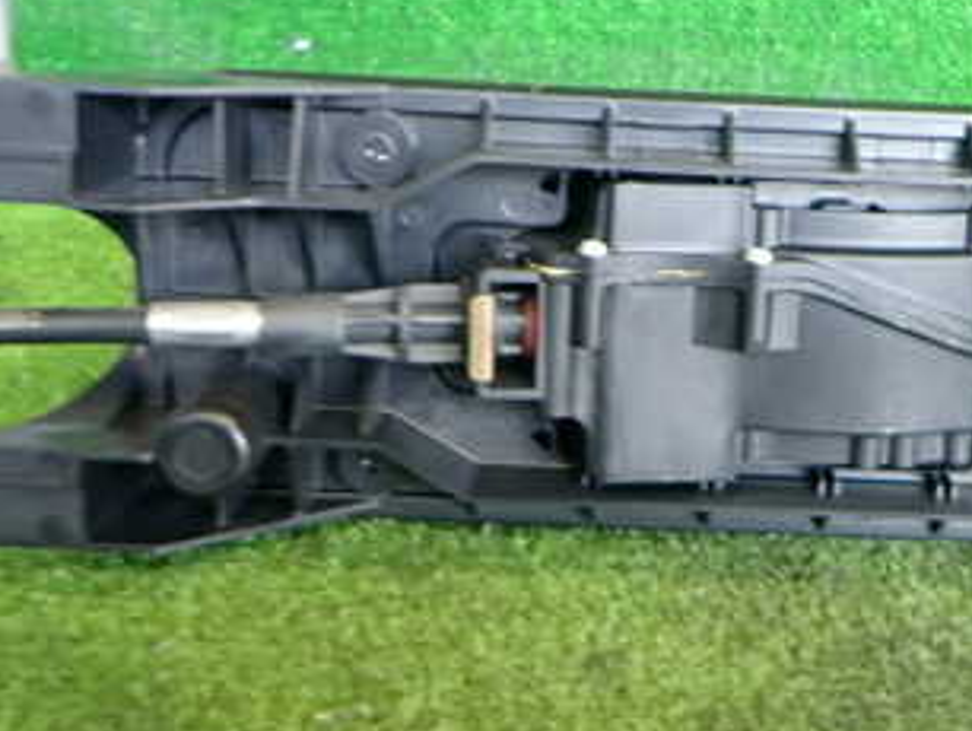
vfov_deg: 29.6
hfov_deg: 38.5
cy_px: 264
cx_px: 645
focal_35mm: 49
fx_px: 1377
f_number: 2
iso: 320
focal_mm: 4.5
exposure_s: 1/30
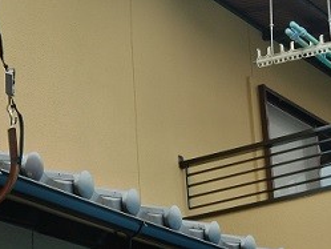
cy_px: 45
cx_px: 257
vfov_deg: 10.3
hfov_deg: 13.7
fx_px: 1368
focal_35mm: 143
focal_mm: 15.28
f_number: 4.9
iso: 80
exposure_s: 1/80
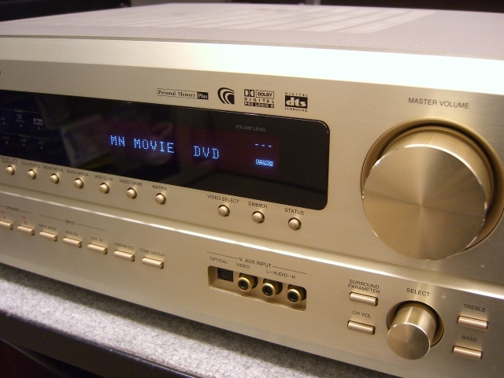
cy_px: 189
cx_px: 252
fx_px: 553
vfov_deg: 37.7
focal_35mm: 38
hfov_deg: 49.0
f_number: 2.8
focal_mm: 7.9
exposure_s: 1/20
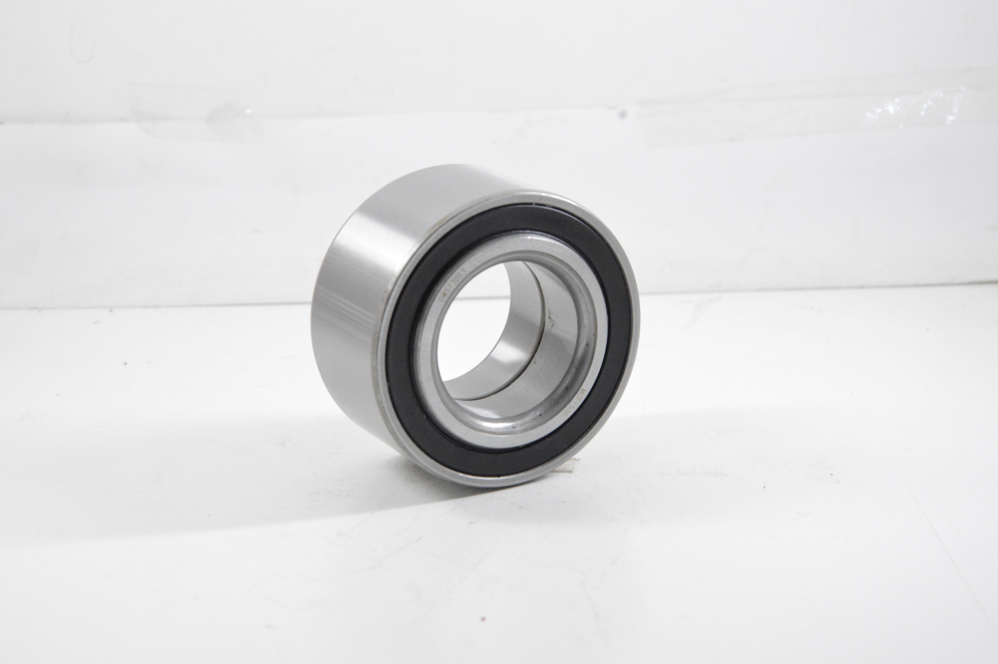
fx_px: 2244
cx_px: 481
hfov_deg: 25.1
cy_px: 324
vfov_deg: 16.8
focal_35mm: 81
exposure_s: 1/100
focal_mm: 52
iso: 3200
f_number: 7.1
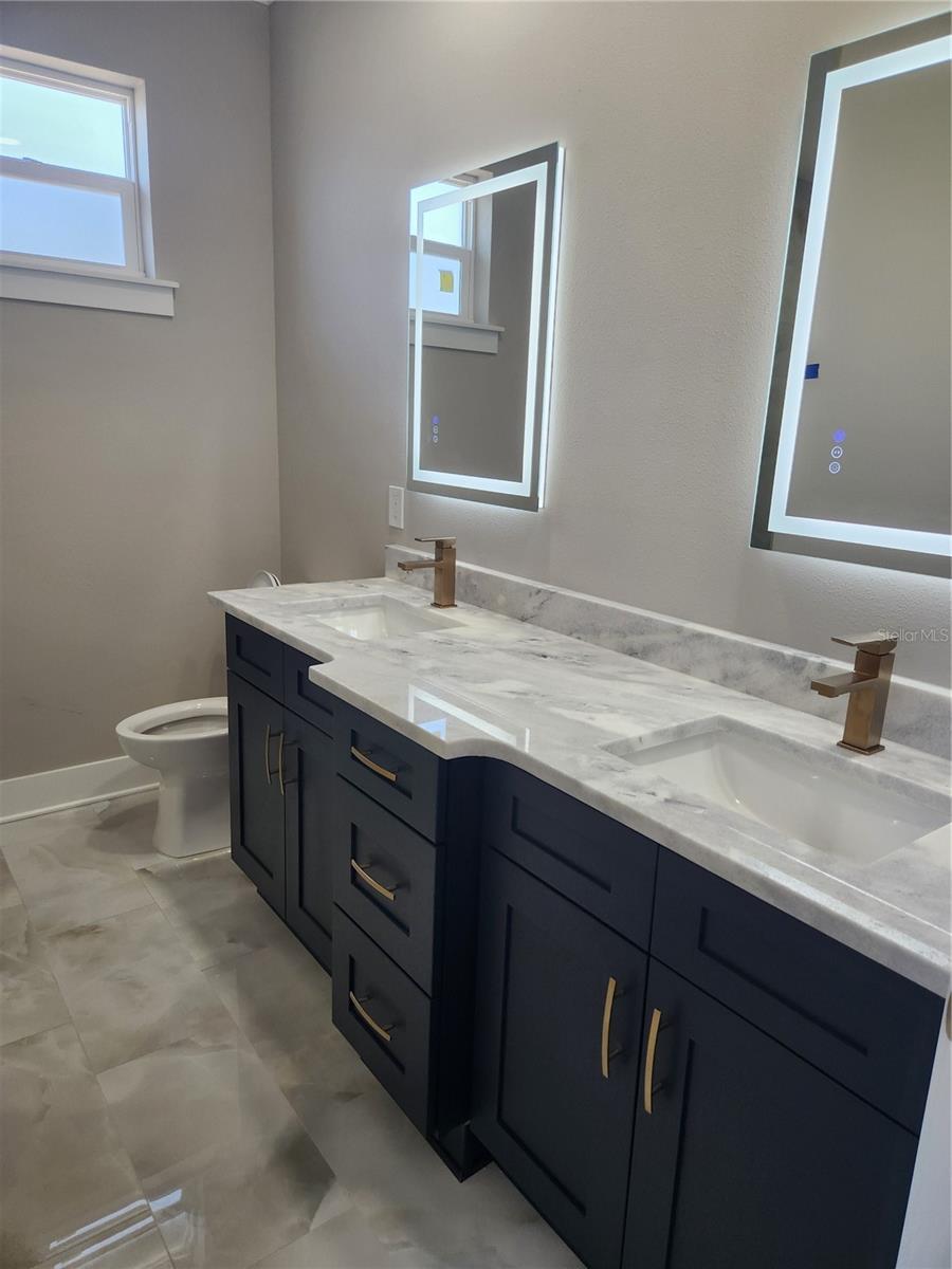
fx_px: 843
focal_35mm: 23
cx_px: 476
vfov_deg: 73.9
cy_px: 634
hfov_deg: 58.9
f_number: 1.8
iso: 125
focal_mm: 5.4
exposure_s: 1/180
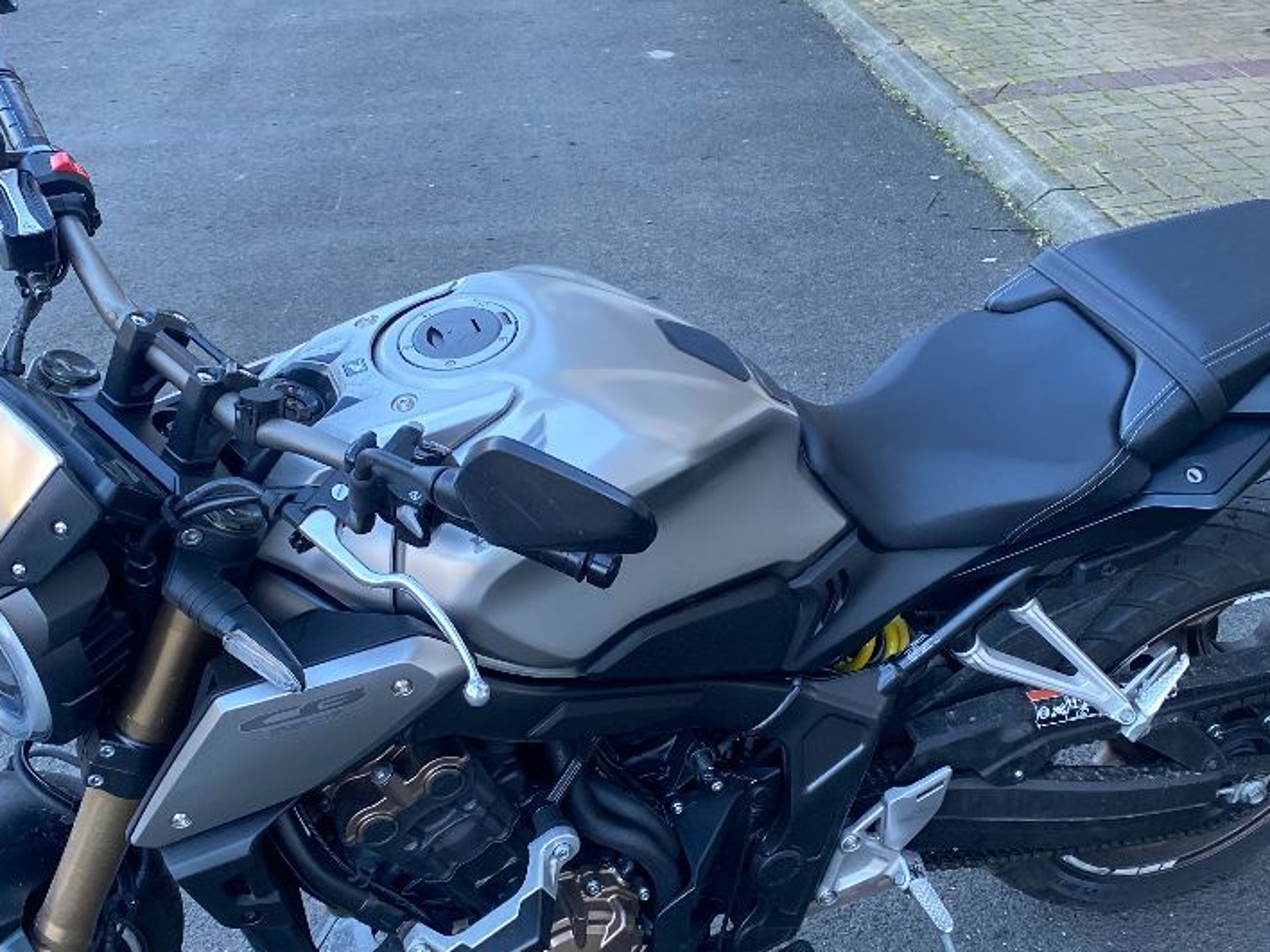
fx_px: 1724
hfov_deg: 40.4
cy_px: 556
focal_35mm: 47
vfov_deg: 30.8
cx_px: 671
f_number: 1.8
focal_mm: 4.25
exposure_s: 1/121
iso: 100
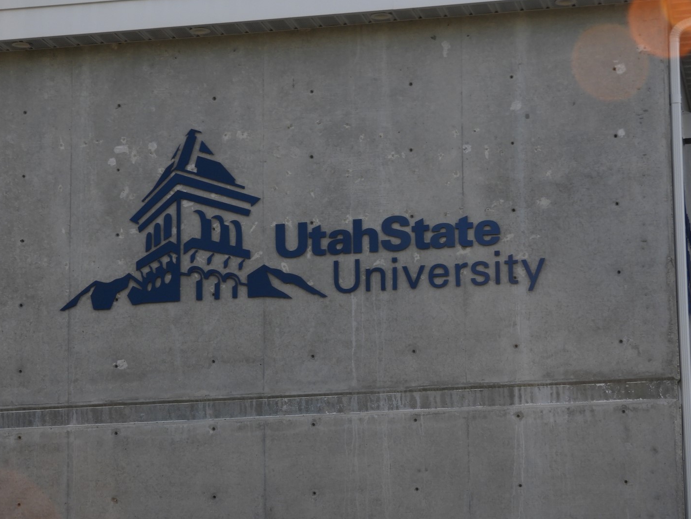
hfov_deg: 16.8
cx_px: 346
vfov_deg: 12.7
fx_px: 2336
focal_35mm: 117
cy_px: 261
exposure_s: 1/250
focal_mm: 20.6
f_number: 5
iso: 125
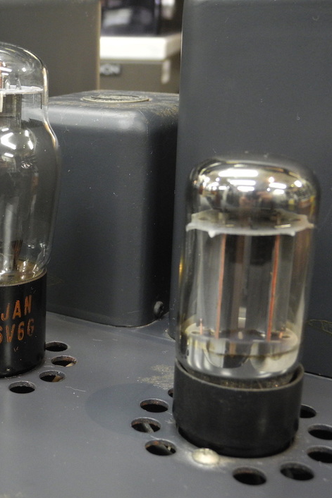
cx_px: 22
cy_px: 248
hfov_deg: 22.7
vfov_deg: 34.5
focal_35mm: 58
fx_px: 802
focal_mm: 8.8
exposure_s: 1/22.3
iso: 400
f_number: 3.2
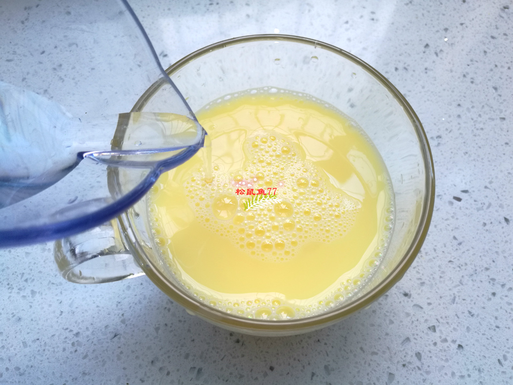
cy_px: 192
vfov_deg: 51.4
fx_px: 400
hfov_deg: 65.3
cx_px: 256
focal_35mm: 27
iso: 80
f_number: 2
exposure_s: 1/120
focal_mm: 4.04
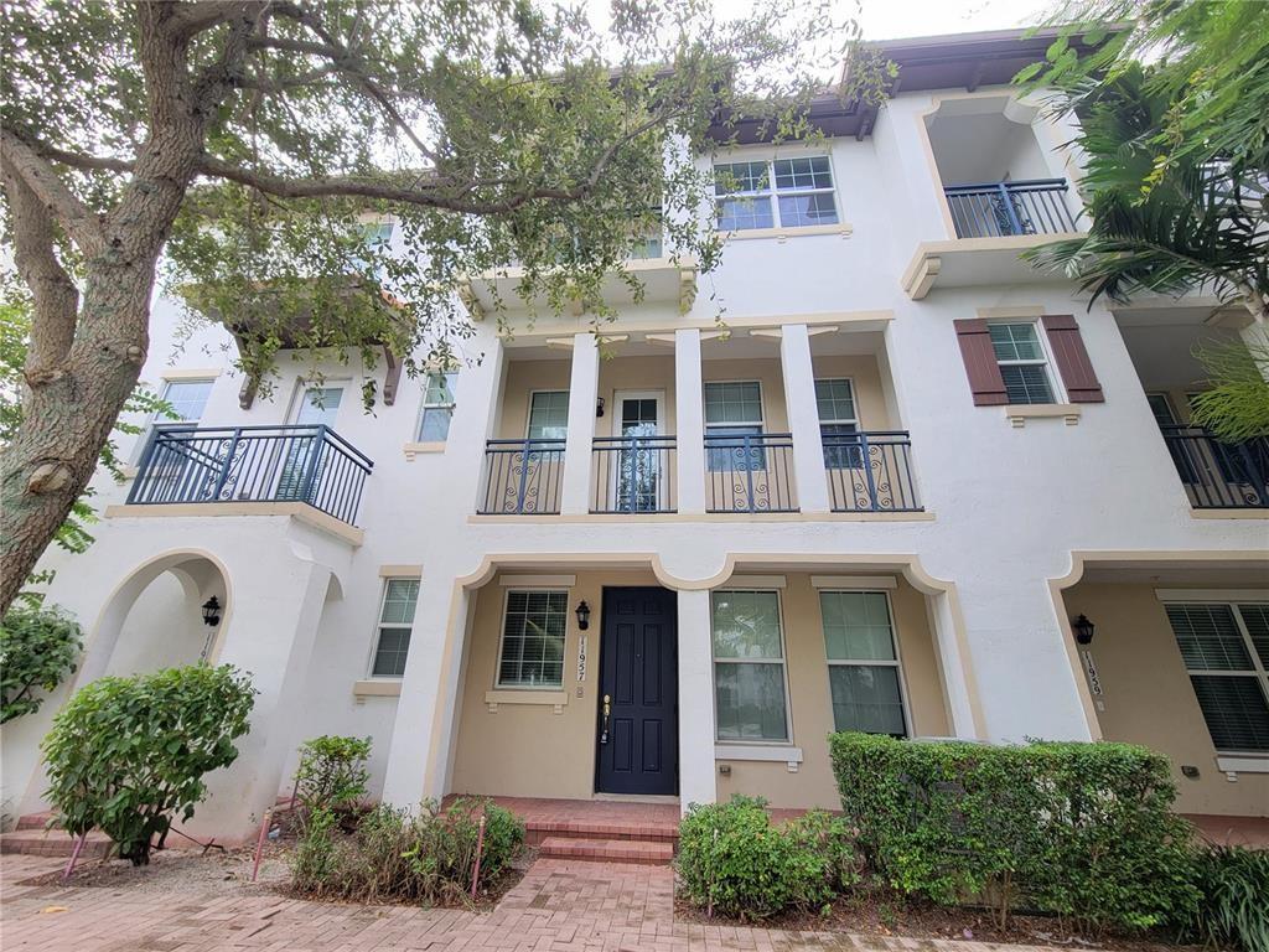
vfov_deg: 89.9
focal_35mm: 13
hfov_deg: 106.2
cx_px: 634
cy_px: 476
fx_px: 477
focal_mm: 2.2
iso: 50
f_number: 2.2
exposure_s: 1/147
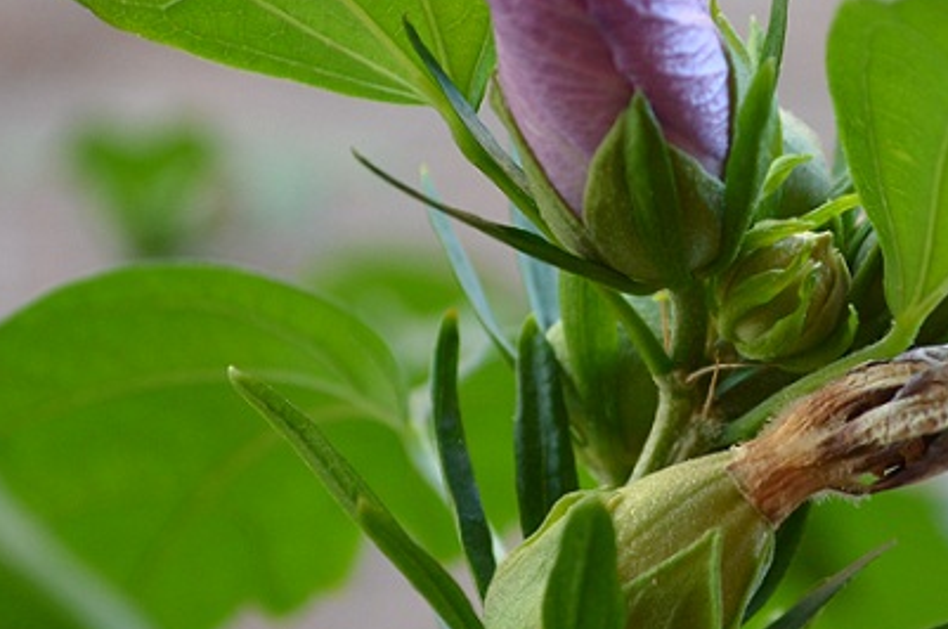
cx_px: 749
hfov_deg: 13.0
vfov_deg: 8.7
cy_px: 296
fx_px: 4154
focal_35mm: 158
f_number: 5.6
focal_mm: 48
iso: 560
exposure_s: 1/60
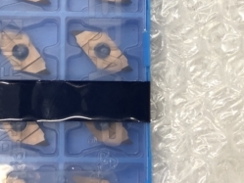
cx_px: 71
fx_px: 508
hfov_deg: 26.8
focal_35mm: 72
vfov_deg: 20.3
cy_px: 47
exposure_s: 1/15
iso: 50
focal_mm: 3.99
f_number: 1.8
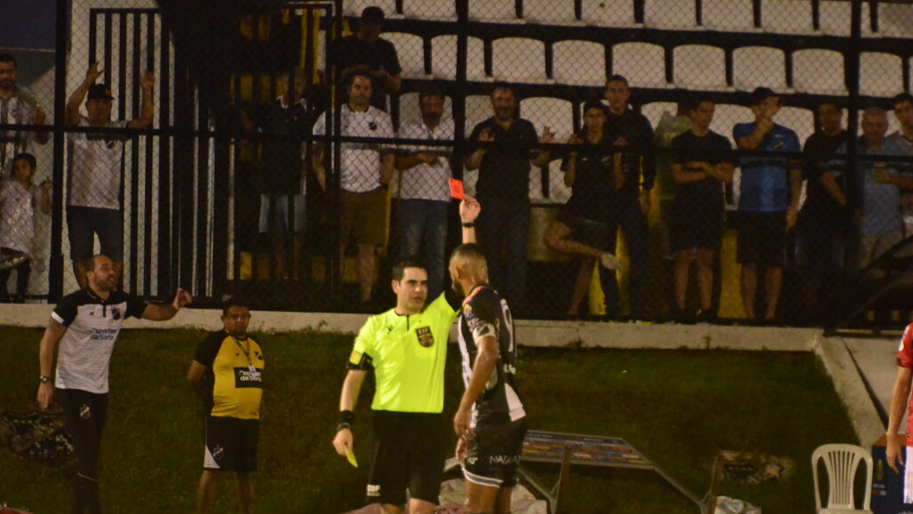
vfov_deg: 2.6
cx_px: 456
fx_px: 11425
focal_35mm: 472
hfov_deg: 4.6
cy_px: 256
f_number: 5.6
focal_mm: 300
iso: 6400
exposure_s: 1/500
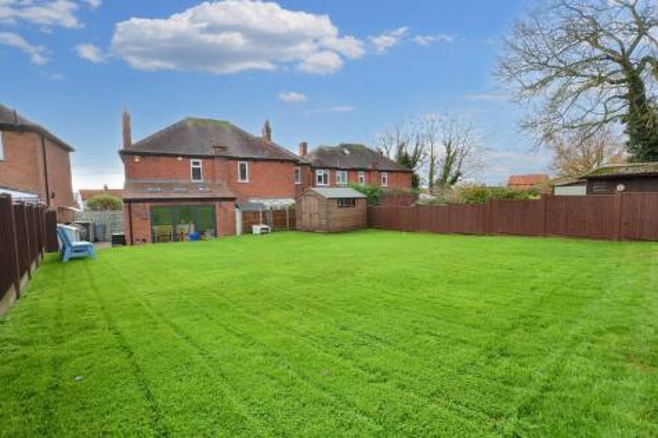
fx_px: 274
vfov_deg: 77.3
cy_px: 219
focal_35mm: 15
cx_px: 329
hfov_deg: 100.4
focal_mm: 10
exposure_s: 1/160
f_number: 6.3
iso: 200
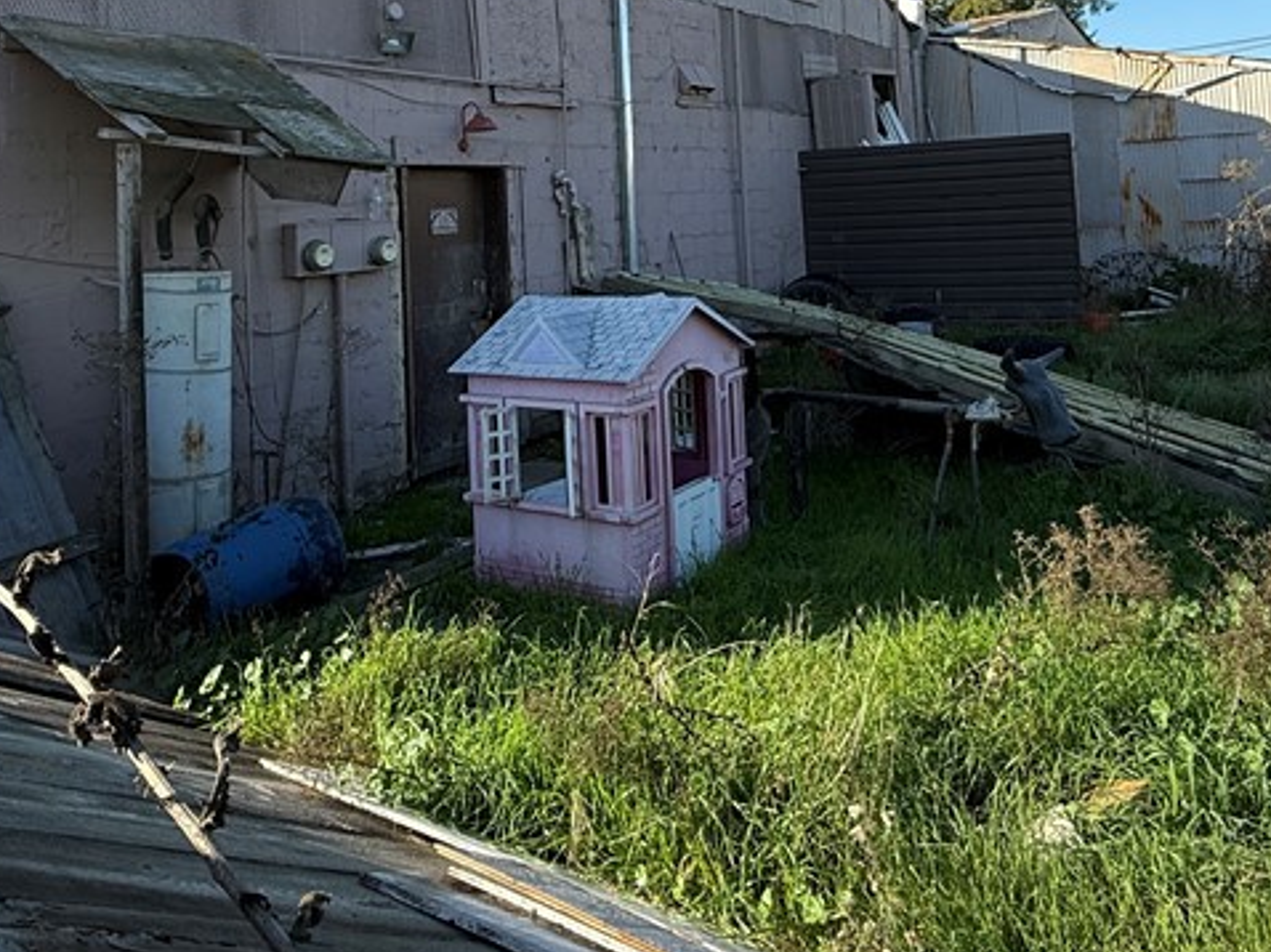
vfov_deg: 43.6
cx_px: 598
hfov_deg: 59.9
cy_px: 136
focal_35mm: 30
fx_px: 1101
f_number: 2.2
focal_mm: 2.22
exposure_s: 1/751
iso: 50
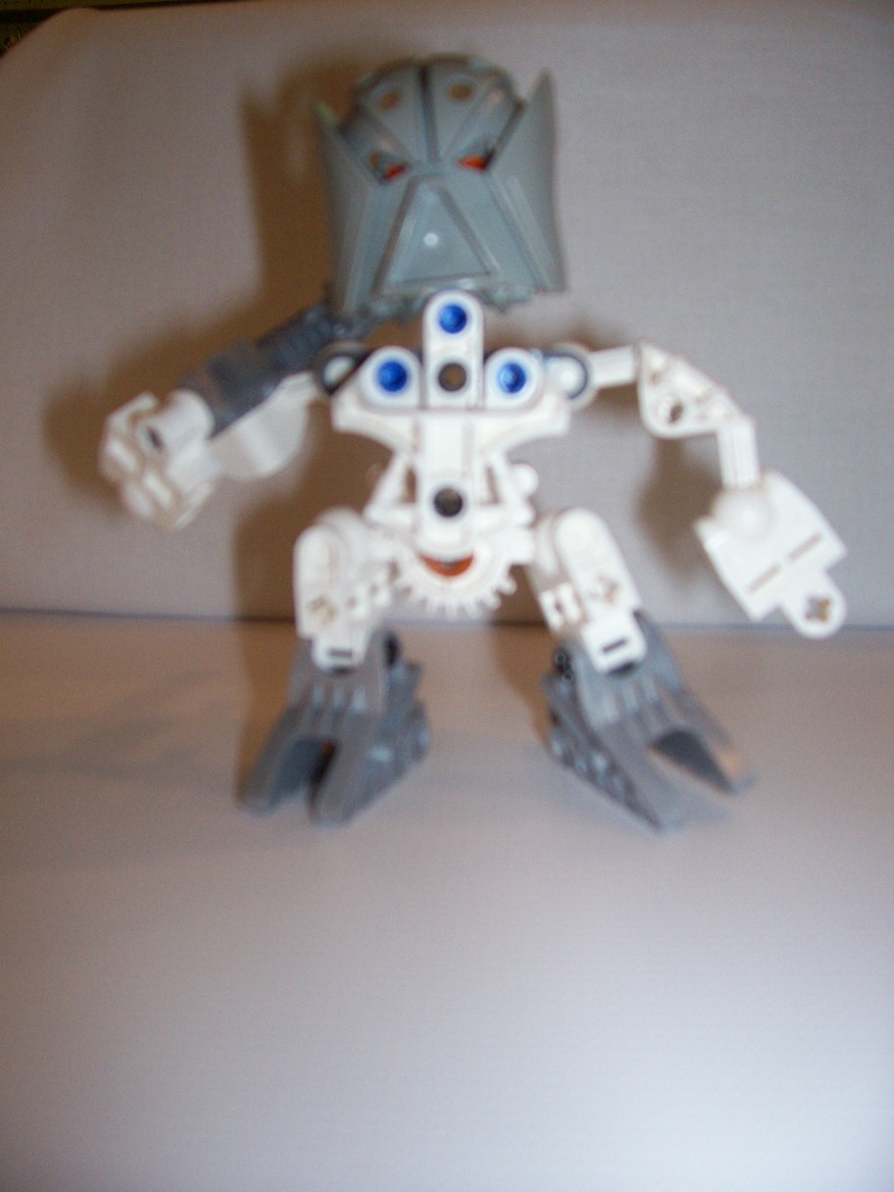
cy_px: 596
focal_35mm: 34
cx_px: 447
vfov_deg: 54.0
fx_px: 1171
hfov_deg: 41.8
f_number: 2.7
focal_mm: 5.6
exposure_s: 1/56
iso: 140
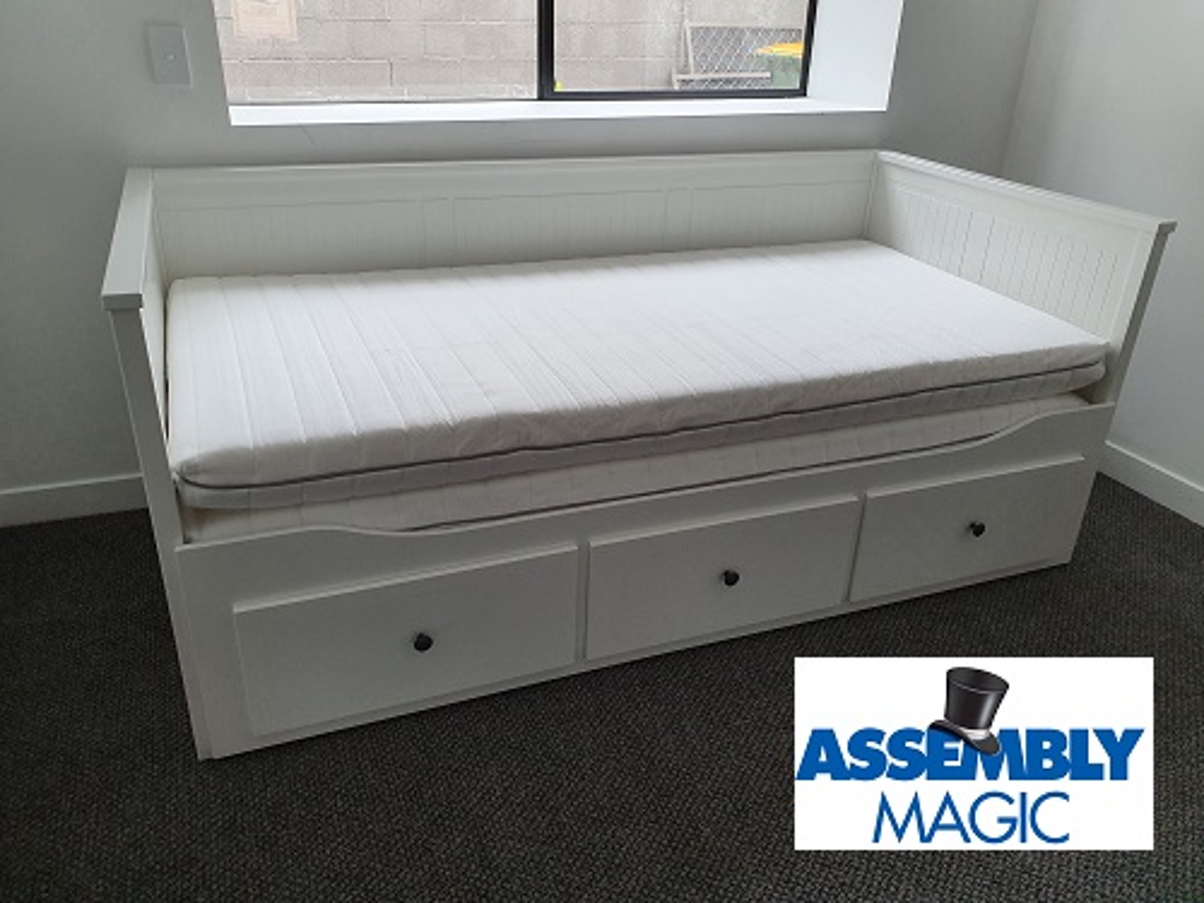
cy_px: 452
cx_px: 602
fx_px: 904
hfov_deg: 67.3
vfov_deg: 53.1
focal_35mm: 26
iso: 160
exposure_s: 1/100
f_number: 2.4
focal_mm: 4.32
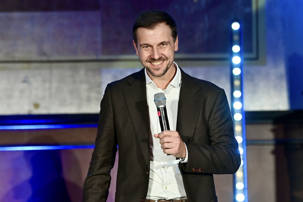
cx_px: 152
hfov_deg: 15.2
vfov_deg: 10.2
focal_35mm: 135
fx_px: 1136
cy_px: 101
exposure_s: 1/100
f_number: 3.5
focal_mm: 135
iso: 800
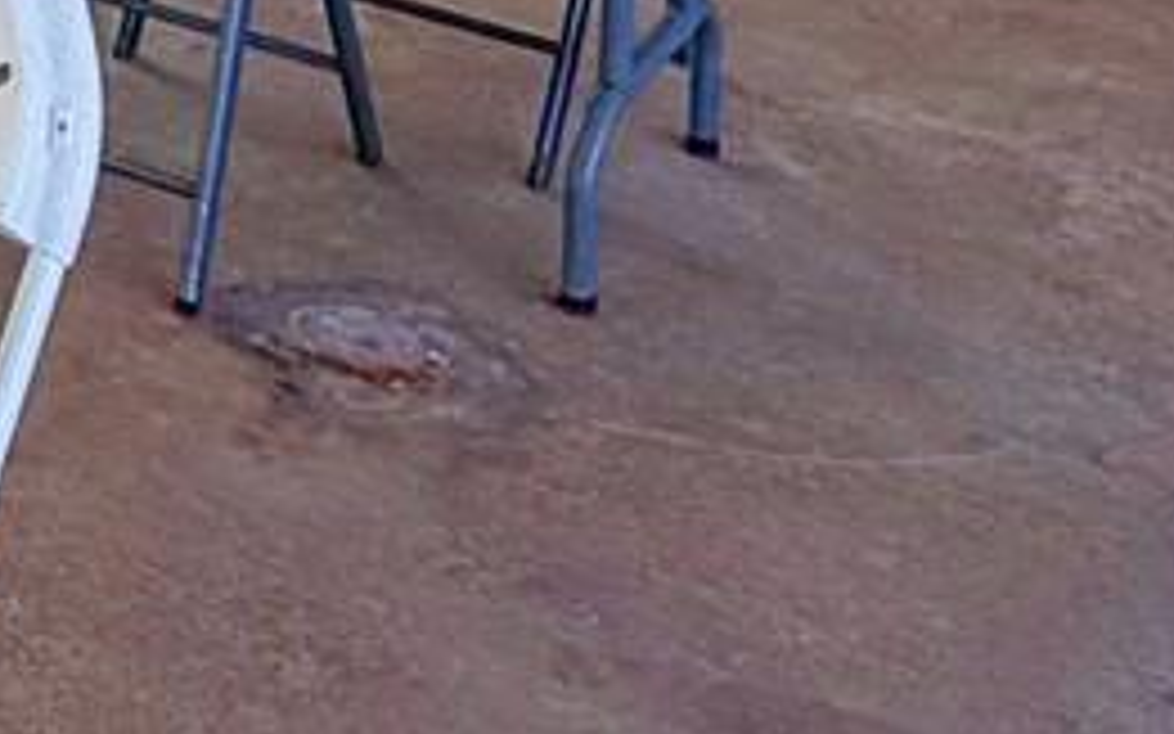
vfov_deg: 12.2
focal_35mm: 91
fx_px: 2911
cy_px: -878
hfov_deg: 16.8
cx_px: -1201
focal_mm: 2.22
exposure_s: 1/217
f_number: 2.2
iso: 50
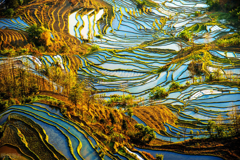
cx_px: 120
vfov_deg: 6.9
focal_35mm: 200
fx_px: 1334
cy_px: 80
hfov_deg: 10.3
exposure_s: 1/100
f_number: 8
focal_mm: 200
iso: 200
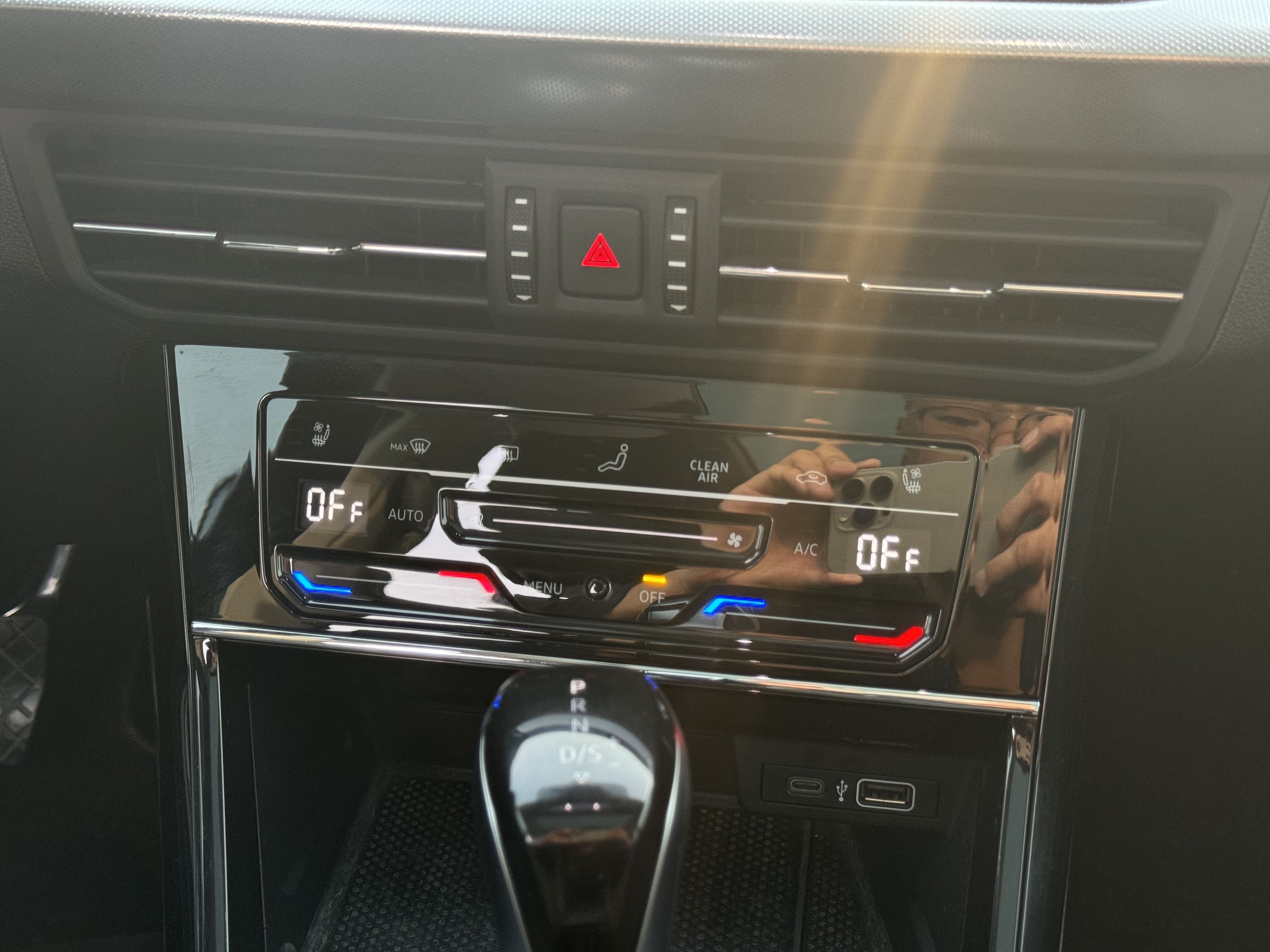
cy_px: 476
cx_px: 635
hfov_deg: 39.7
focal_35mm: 48
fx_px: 1761
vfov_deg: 30.3
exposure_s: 1/60
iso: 160
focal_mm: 6.76
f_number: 1.78
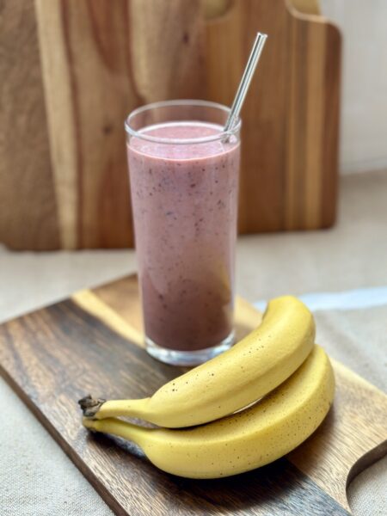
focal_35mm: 48
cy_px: 258
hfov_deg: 30.3
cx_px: 194
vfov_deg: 39.7
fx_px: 716
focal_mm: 6.86
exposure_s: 1/121
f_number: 1.78
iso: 125
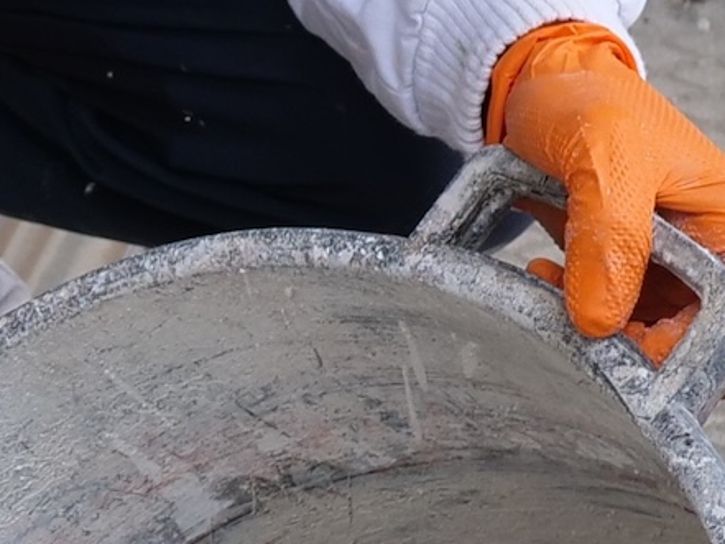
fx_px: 3561
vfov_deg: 8.7
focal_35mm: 170
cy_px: 201
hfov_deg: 11.2
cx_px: -358
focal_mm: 15
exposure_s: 1/400
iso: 200
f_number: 3.5
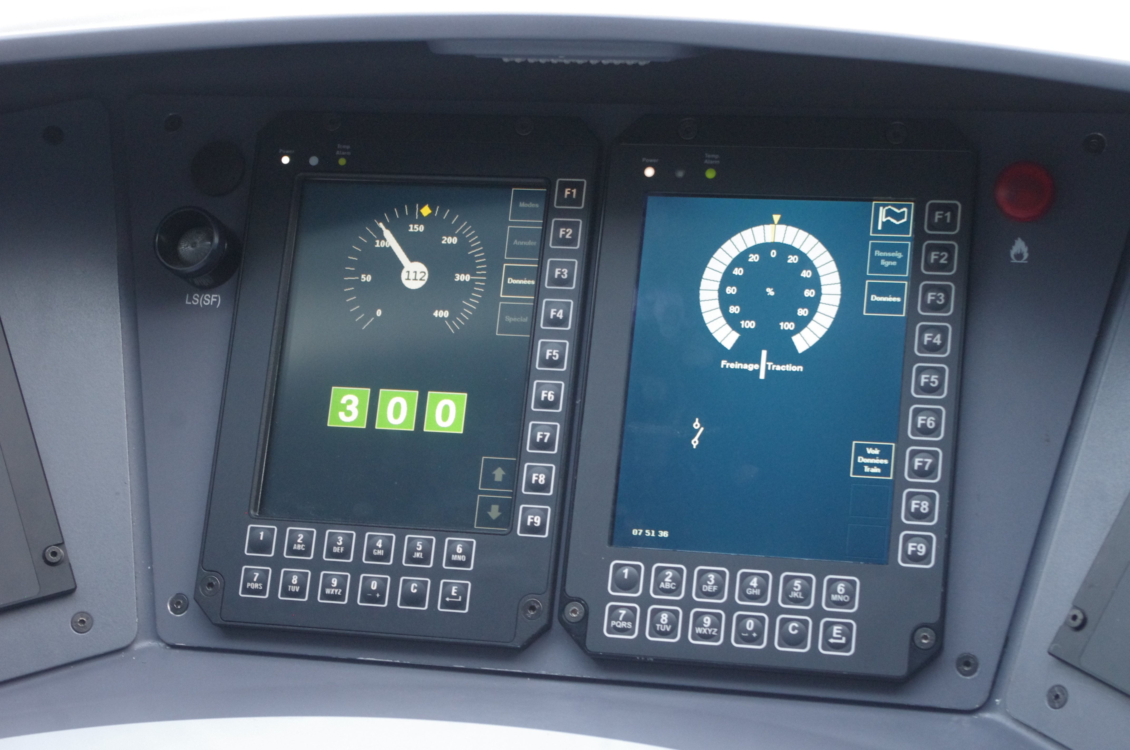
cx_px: 565
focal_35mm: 82
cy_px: 375
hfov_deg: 24.8
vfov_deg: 16.6
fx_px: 2571
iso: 1600
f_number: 5.6
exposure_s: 1/50
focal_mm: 55
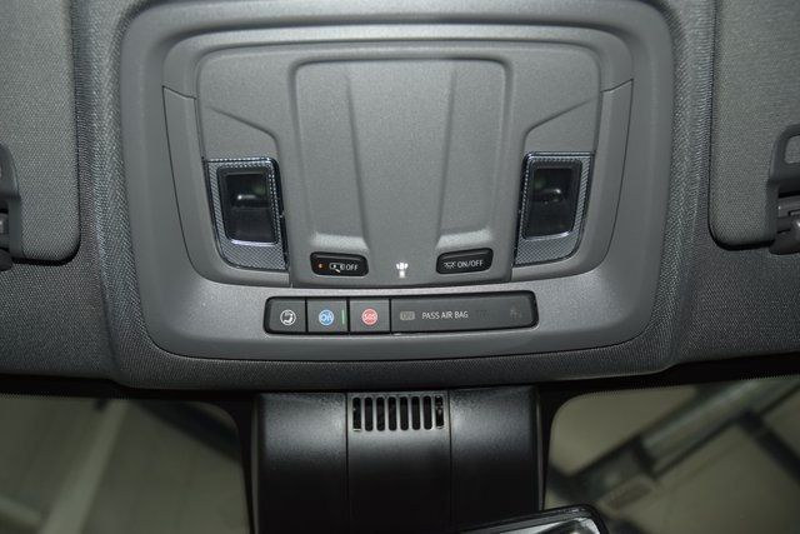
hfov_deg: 53.1
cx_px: 400
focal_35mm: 36
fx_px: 800
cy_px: 267
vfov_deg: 36.9
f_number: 3.8
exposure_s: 1/100
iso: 560
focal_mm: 24
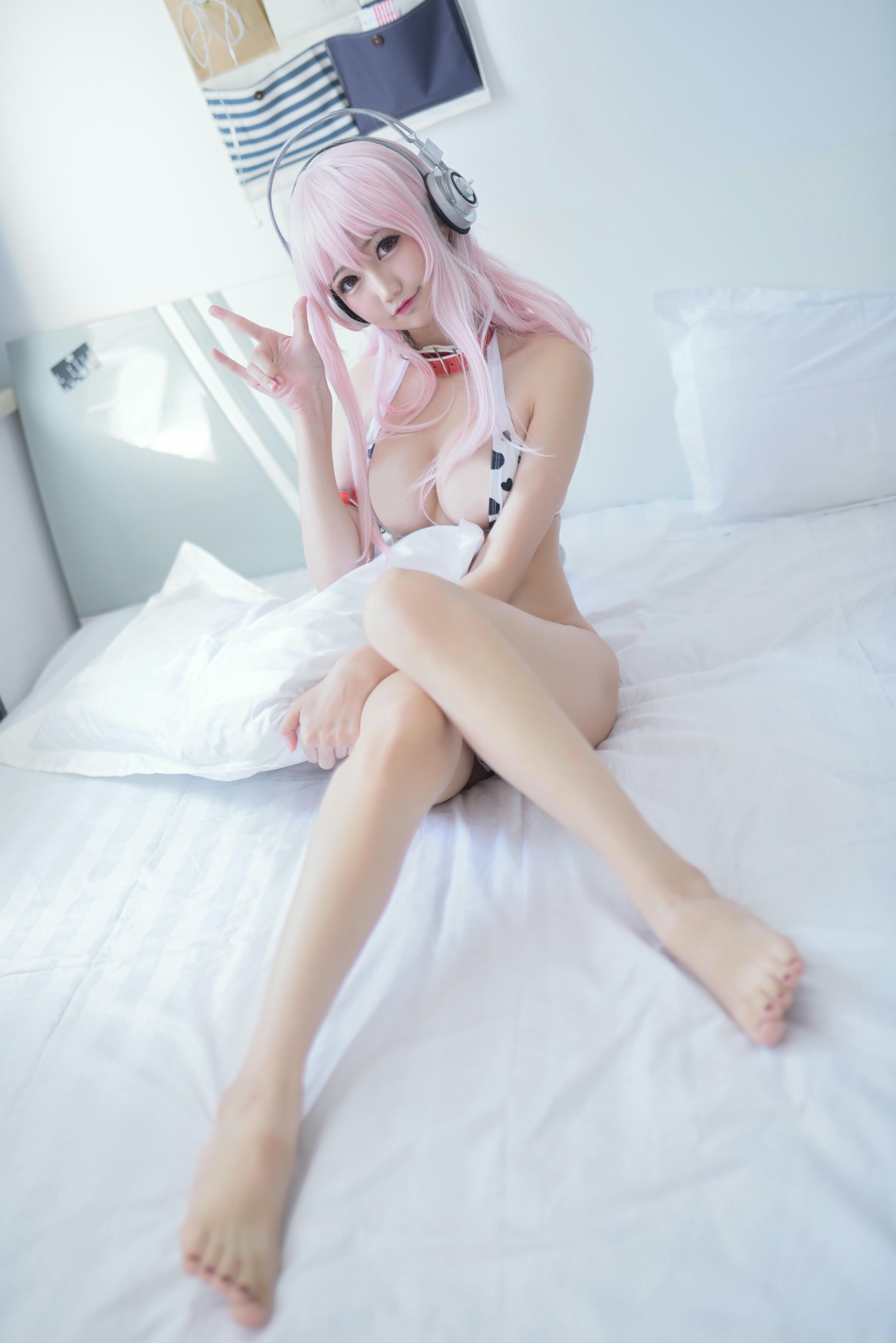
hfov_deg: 37.9
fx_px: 1306
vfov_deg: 54.4
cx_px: 448
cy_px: 672
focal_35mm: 35
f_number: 1.4
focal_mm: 35
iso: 200
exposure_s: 1/200
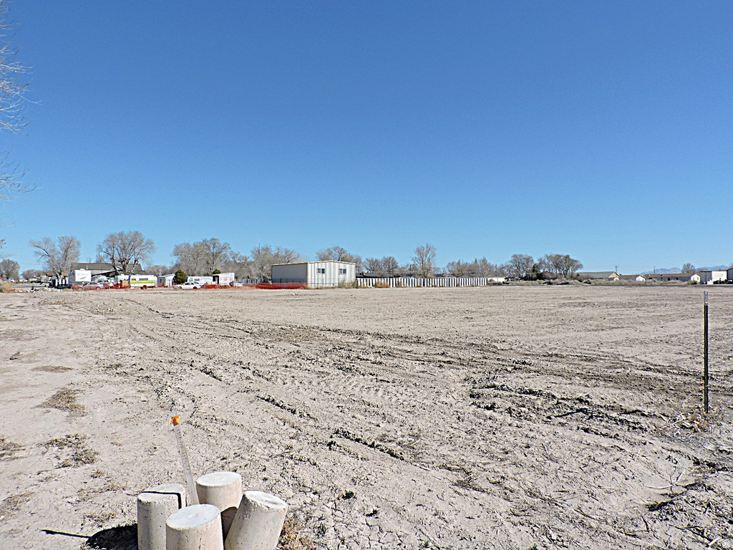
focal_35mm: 24
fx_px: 508
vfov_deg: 56.8
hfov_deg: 71.6
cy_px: 275
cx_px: 366
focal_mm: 4.3
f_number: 3.7
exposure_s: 1/1250
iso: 100
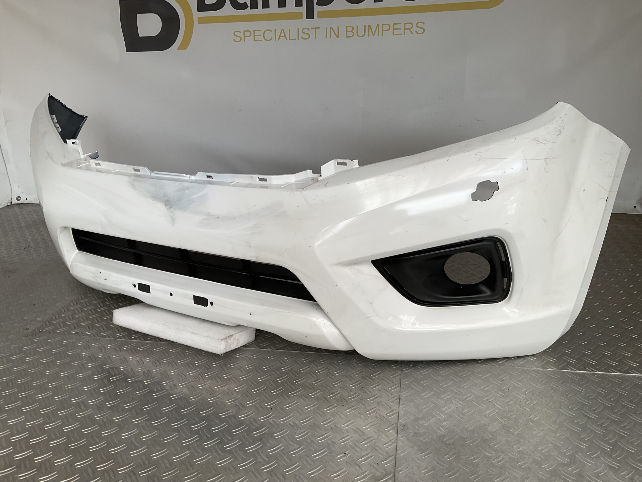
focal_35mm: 29
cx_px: 321
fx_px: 538
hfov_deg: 61.7
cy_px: 241
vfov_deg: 48.2
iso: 16
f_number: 1.8
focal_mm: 3
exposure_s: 1/175
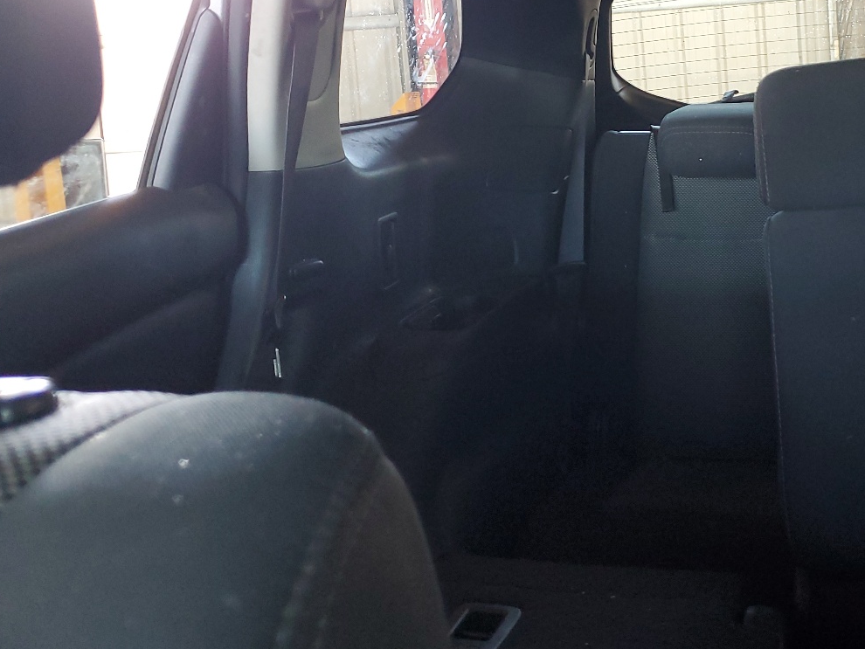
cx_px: 693
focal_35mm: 42
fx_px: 1050
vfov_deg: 33.8
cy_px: 172
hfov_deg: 42.7
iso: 192
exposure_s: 1/60.2
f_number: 1.5
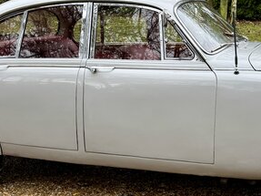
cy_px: 111
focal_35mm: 67
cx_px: 174
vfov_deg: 21.9
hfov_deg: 28.8
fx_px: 505
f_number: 1.78
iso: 80
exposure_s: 1/121
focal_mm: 6.76
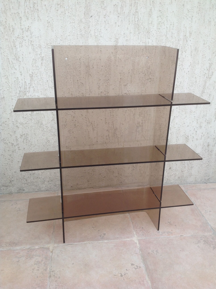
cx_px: 108
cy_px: 144
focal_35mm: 35
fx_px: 292
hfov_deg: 40.6
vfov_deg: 52.7
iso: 64
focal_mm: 4.28
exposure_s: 1/60
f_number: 2.4
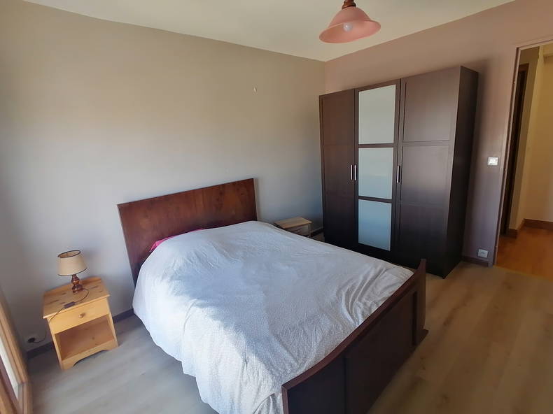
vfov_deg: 74.7
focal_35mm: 17
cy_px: 207
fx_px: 271
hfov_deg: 91.0
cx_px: 276
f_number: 2.4
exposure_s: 1/50
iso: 64
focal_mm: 2.84
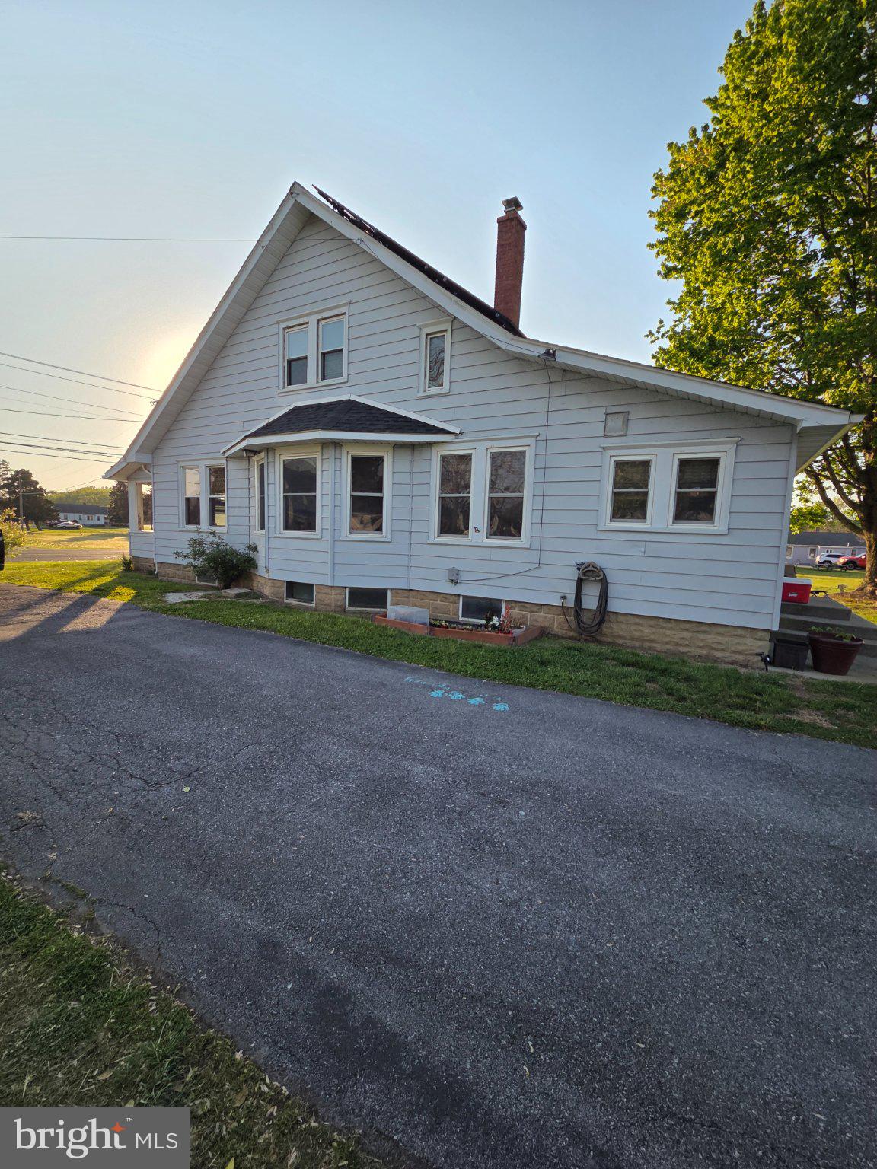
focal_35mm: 13
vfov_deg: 106.2
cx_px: 438
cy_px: 584
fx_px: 439
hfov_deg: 89.9
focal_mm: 2.2
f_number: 2.2
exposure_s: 1/1192
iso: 50
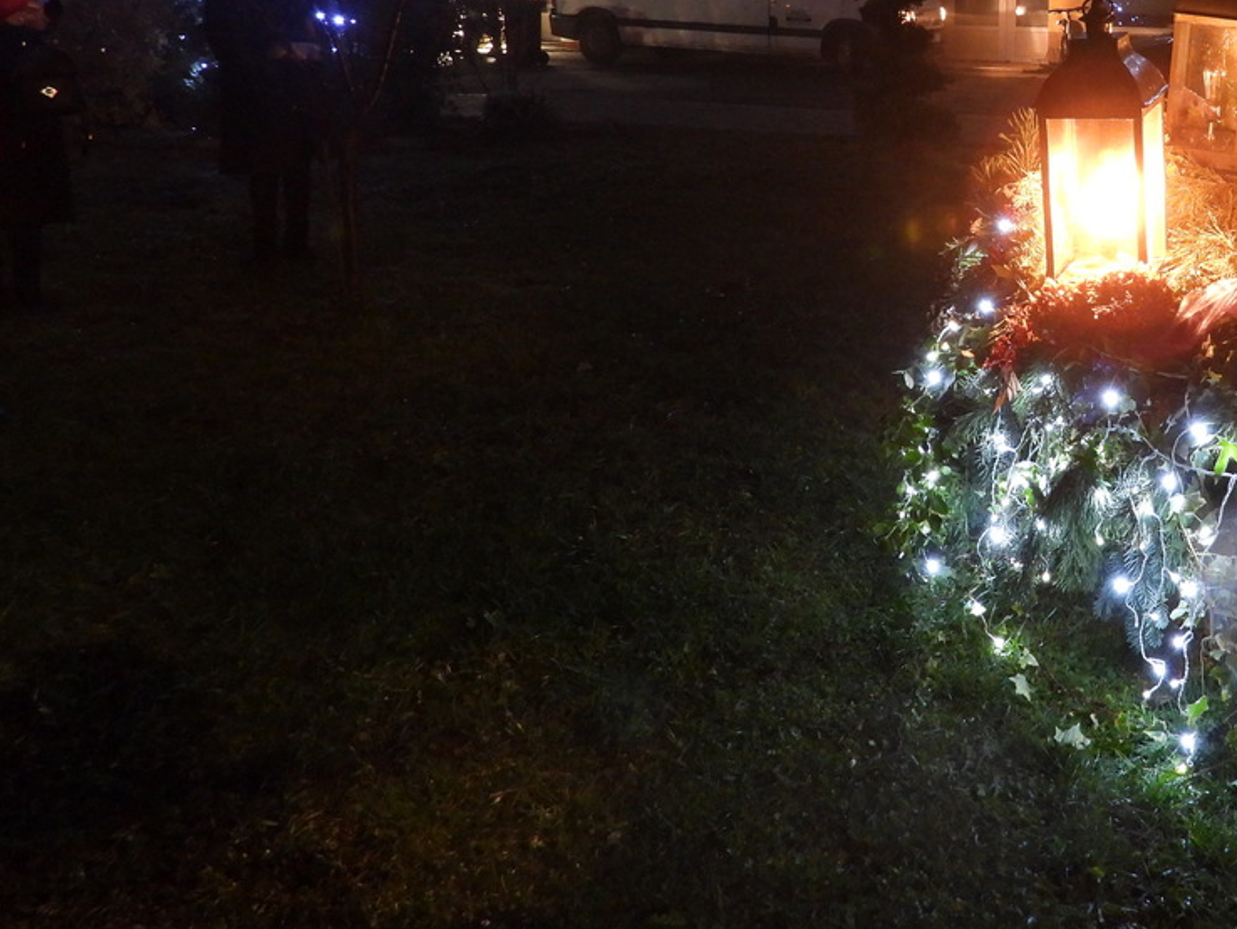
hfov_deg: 45.3
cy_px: 223
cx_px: 999
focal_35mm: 39
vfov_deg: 35.9
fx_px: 1394
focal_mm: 4.3
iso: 720
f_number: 2.8
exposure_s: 1/8
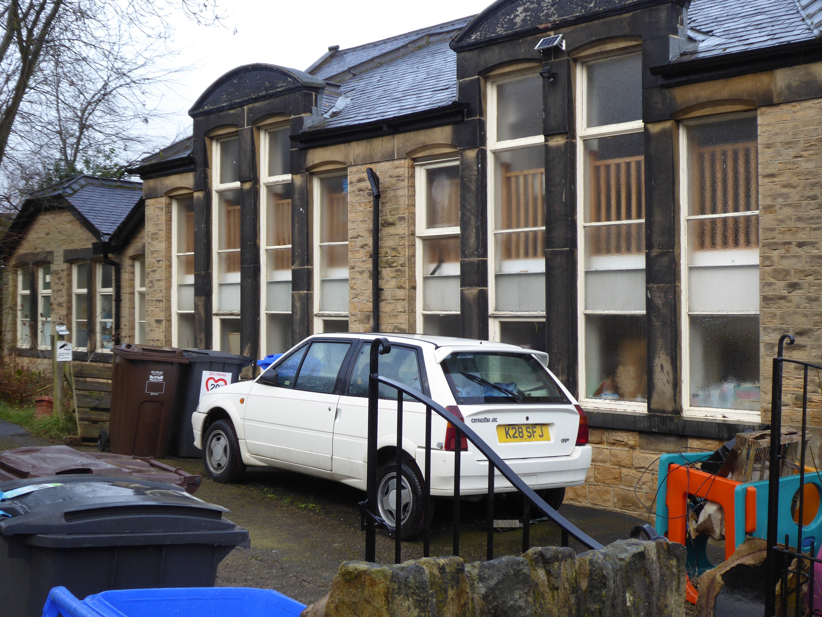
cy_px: 308
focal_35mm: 46
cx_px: 411
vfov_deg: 31.5
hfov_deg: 41.2
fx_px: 1092
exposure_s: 1/125
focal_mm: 7.8
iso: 100
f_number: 3.9
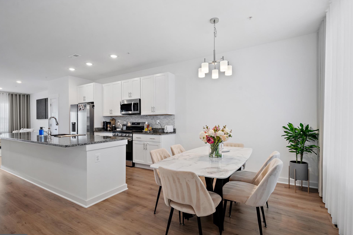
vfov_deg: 70.4
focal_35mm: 17
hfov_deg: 93.3
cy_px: 122
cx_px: 174
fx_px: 167
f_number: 8
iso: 640
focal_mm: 16
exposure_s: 1/13
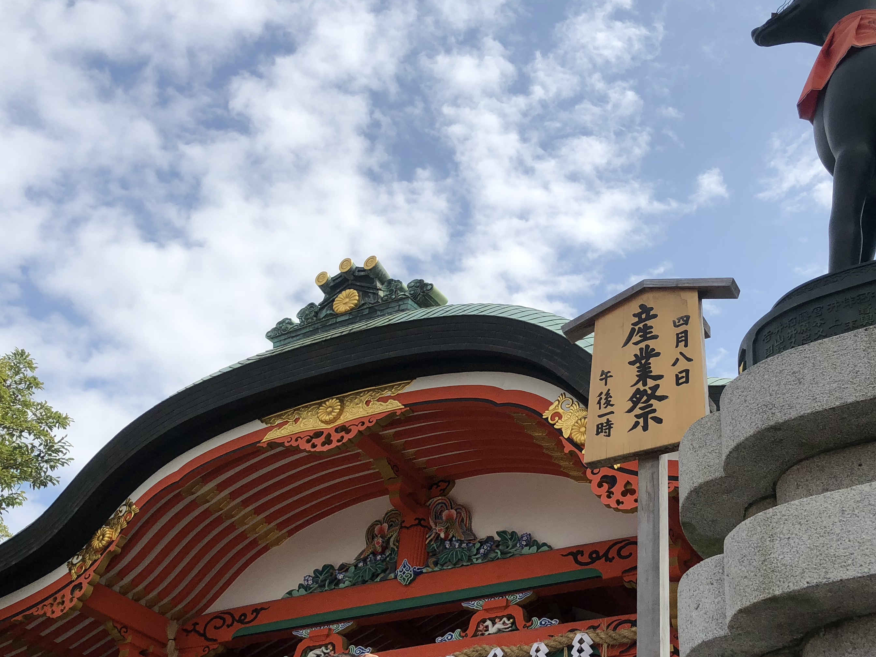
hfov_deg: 44.4
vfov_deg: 34.2
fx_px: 1063
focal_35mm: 42
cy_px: 395
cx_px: 558
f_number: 1.8
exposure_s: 1/2825
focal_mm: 4
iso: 20
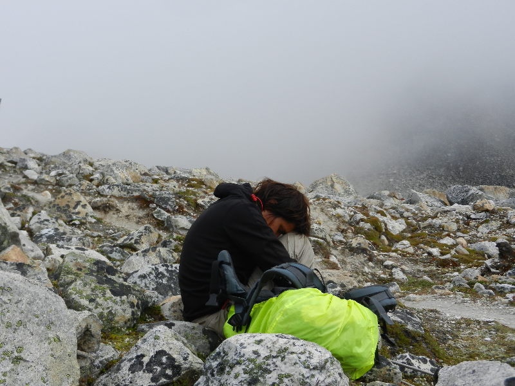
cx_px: 258
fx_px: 669
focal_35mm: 45
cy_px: 193
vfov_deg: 32.2
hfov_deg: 42.1
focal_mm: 8.2
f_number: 4.2
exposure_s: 1/1250
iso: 160
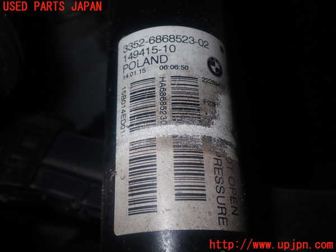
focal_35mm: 38
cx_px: 168
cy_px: 126
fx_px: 369
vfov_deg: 37.7
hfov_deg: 49.0
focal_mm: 6.83
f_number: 8
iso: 200
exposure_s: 1/40
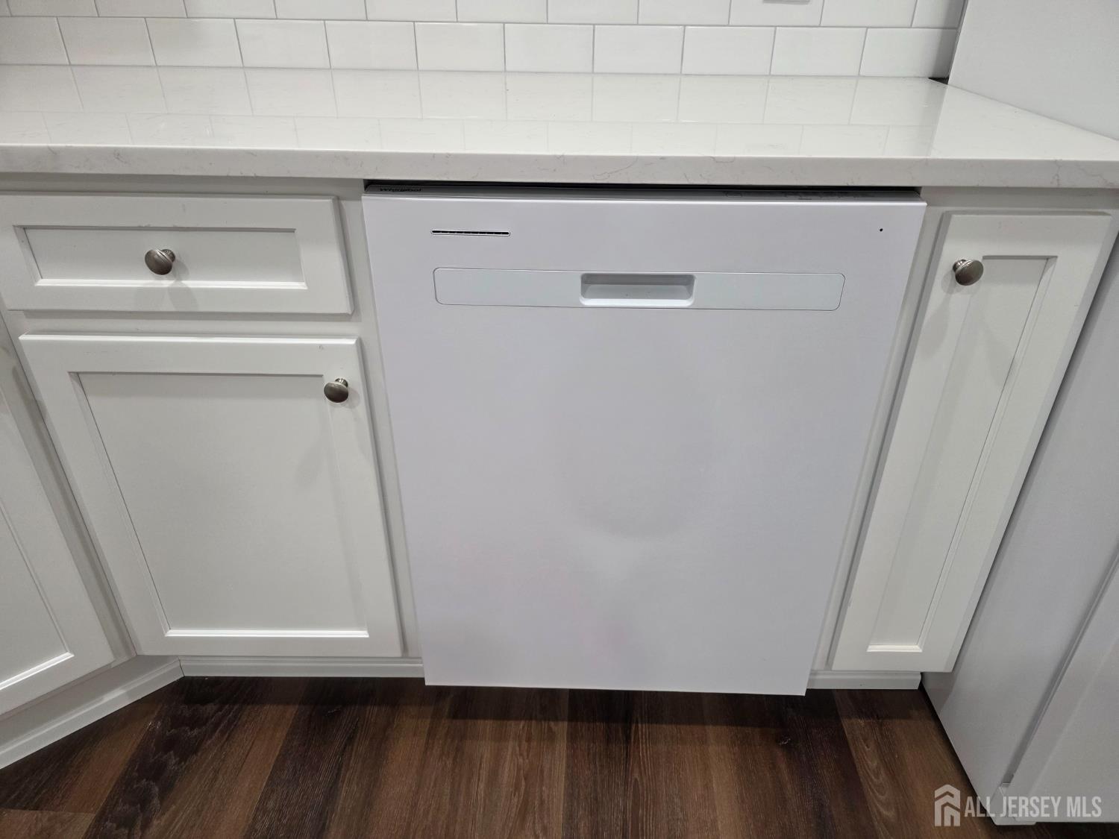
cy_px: 420
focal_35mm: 23
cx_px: 560
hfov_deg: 73.9
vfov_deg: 58.9
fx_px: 744
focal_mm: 6.3
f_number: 1.7
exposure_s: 1/120
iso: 250
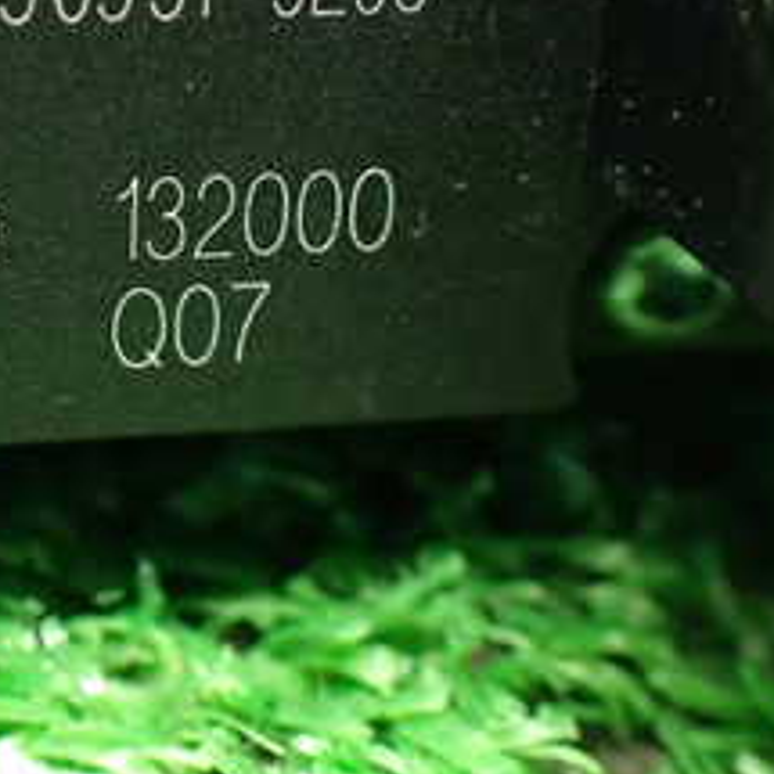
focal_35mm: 74
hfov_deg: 22.4
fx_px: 1872
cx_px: -4
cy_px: 158
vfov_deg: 23.0
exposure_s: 1/30
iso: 1000
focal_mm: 5.4
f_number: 2.3
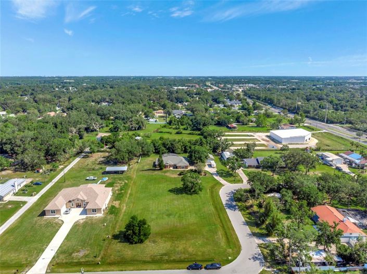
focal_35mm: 24
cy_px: 137
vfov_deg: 56.7
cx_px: 184
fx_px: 254
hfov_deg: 71.7
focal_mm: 4.5
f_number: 2.8
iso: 100
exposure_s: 1/240
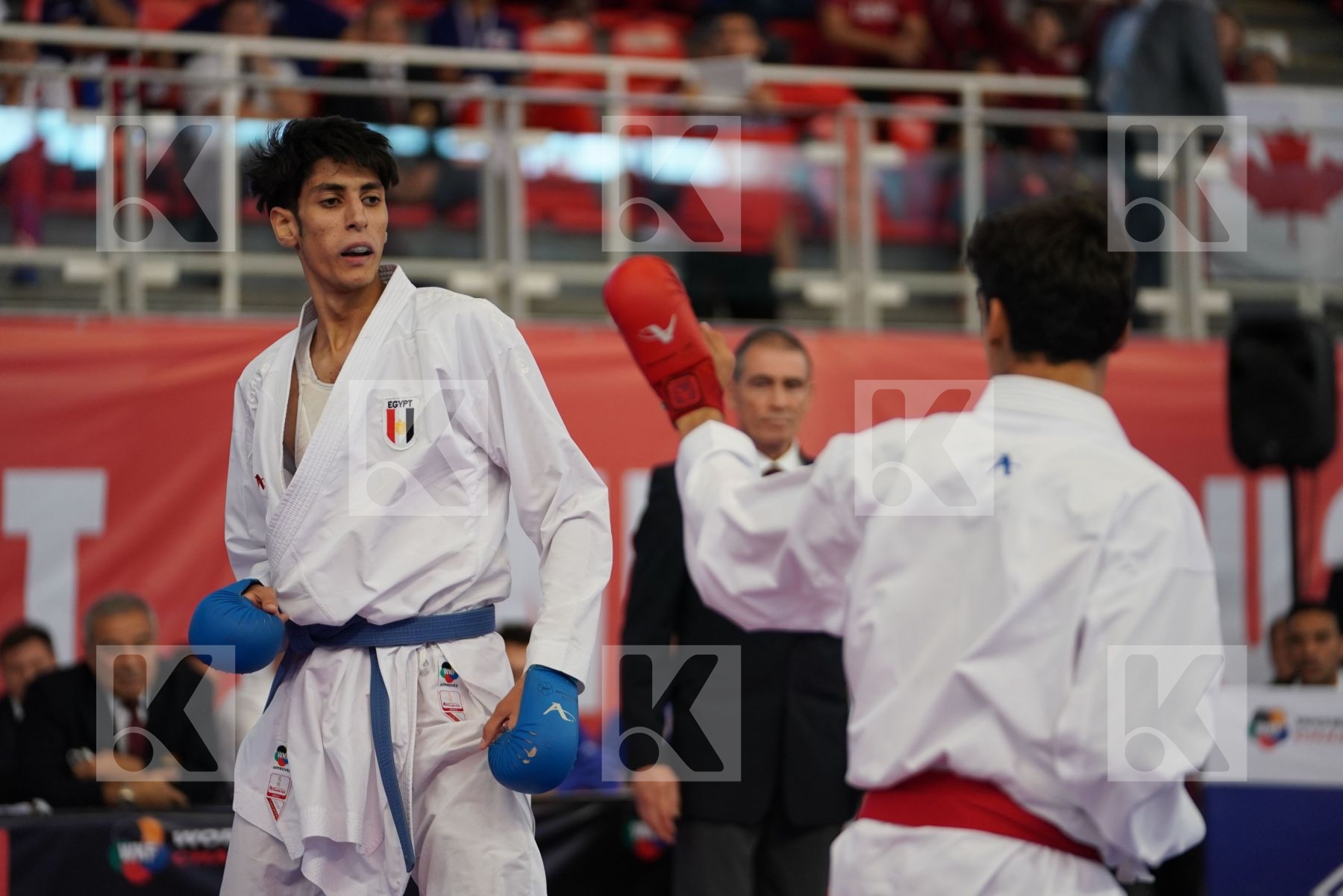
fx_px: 5521
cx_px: 672
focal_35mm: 148
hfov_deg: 13.9
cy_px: 448
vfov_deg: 9.3
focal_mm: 148
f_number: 2.8
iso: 1250
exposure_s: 1/1000
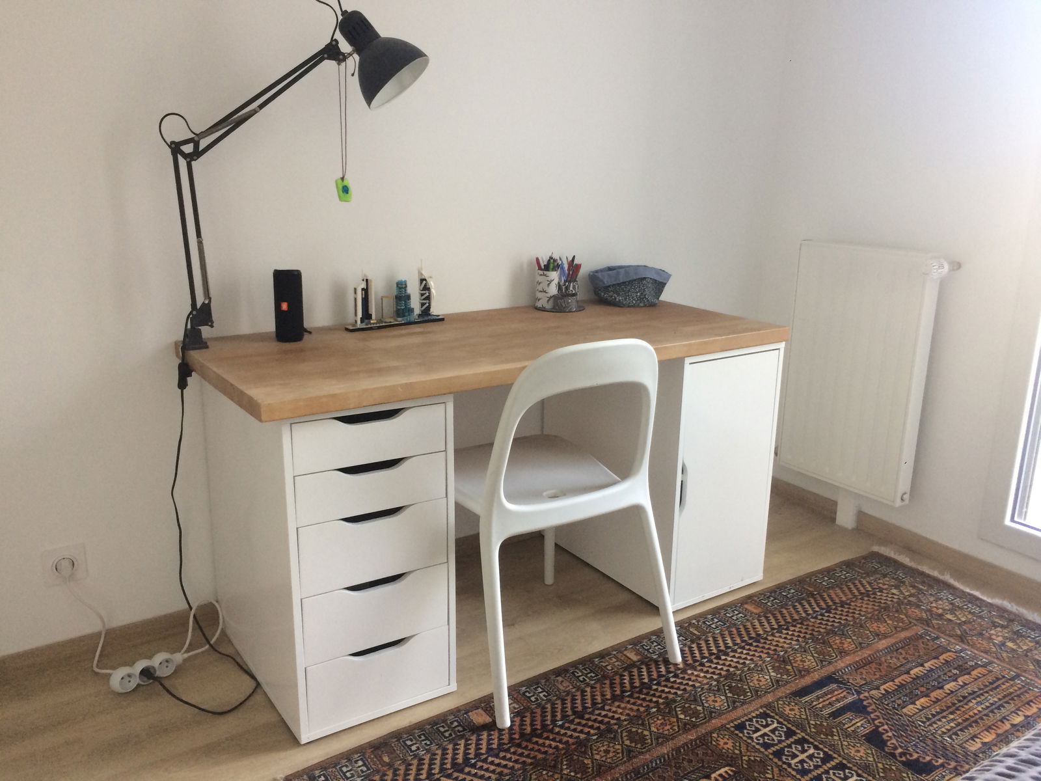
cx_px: 520
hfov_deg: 61.7
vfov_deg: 48.2
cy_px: 390
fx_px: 872
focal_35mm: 29
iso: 64
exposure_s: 1/33
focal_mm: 4.15
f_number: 2.2
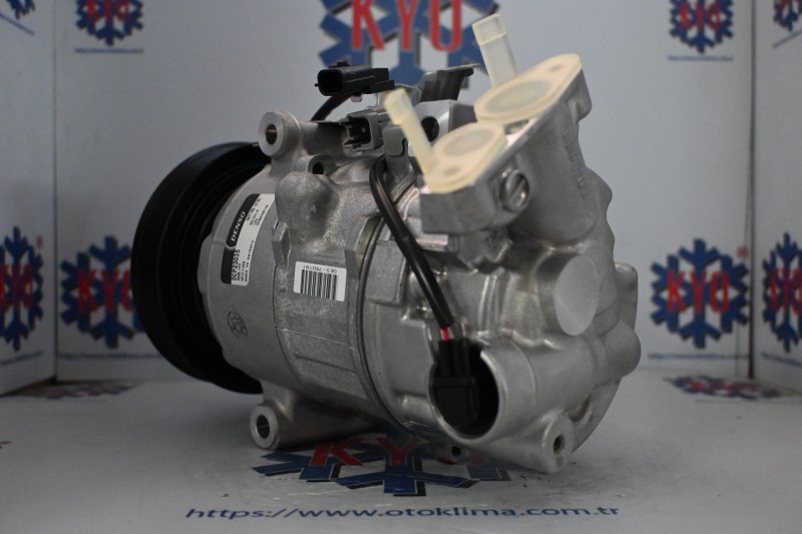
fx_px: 768
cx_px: 401
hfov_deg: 55.1
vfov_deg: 38.3
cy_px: 267
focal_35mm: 34
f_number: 4.2
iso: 4000
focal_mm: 23
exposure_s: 1/60
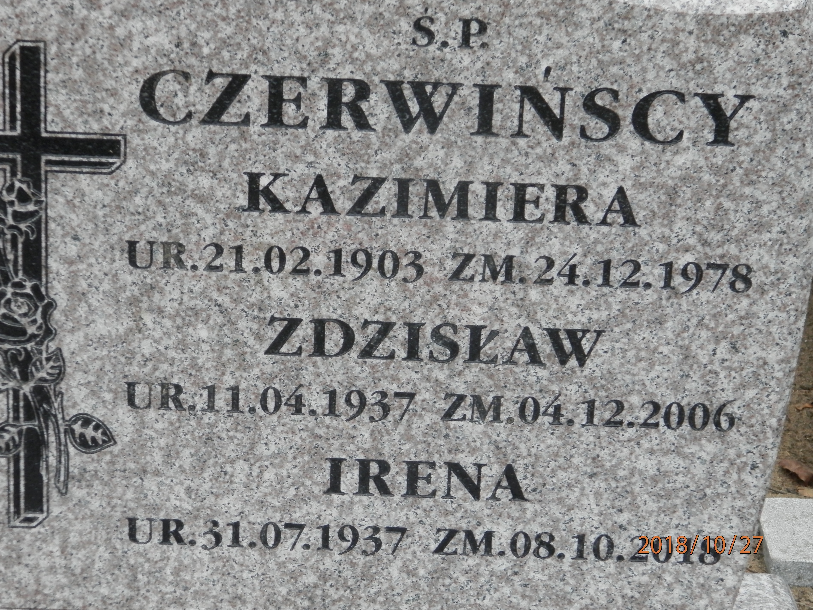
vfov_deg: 14.0
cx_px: 406
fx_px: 2490
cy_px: 305
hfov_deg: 18.5
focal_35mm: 106
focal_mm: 19
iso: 200
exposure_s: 1/50
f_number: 4.5
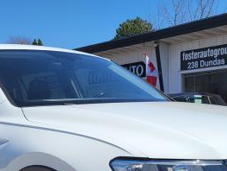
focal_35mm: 63
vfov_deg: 21.9
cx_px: 101
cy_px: 193
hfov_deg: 30.7
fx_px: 413
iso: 40
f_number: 1.8
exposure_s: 1/3628
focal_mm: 5.4
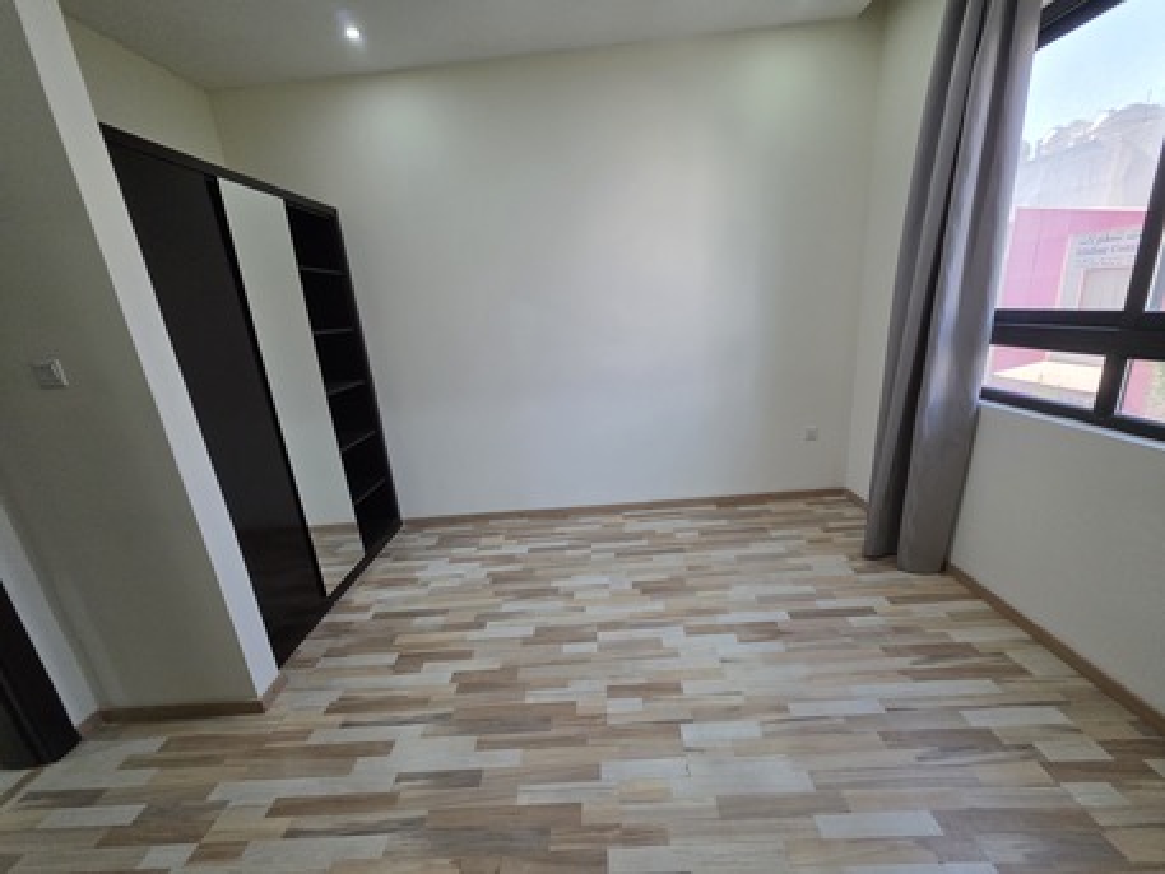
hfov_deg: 106.2
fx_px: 438
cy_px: 437
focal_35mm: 13
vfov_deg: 89.9
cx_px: 582
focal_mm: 2.2
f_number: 1.9
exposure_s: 1/200
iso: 400
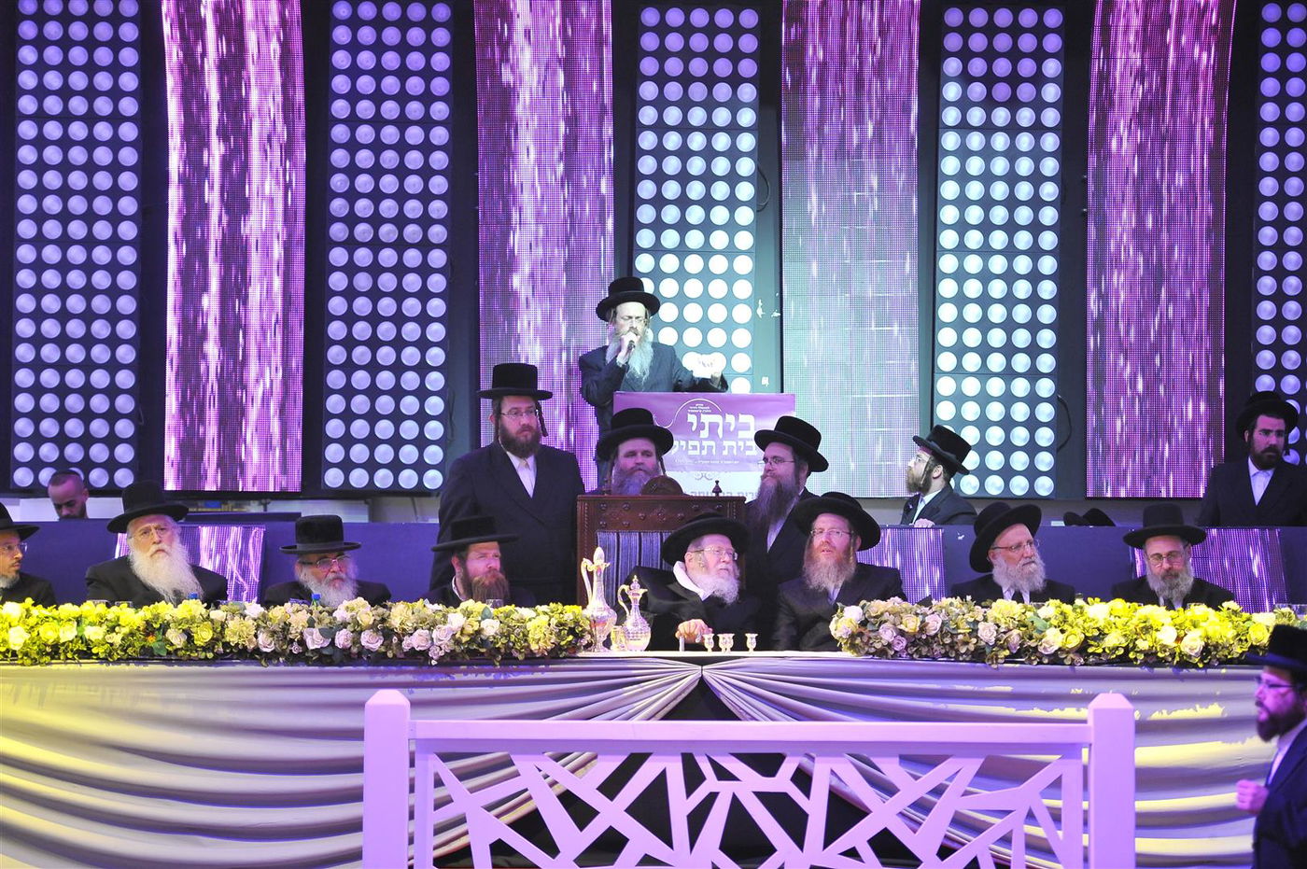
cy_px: 434
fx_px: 4063
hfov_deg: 18.3
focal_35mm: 112
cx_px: 654
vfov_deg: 12.2
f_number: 2.8
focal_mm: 112
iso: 2000
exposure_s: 1/160
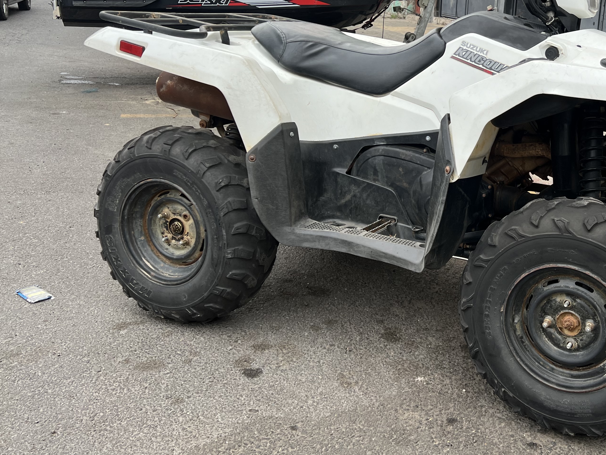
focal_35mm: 41
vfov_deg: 34.9
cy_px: 157
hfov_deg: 44.4
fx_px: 718
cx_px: 446
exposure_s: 1/242
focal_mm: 5.7
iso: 40
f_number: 1.5
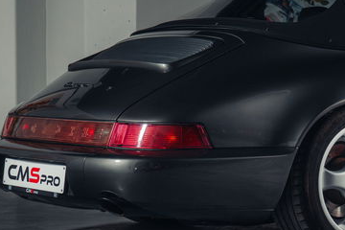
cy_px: 88
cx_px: 293
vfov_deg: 10.7
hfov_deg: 15.9
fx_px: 1227
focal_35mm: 128
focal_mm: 60
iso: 800
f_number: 5.6
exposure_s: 1/125
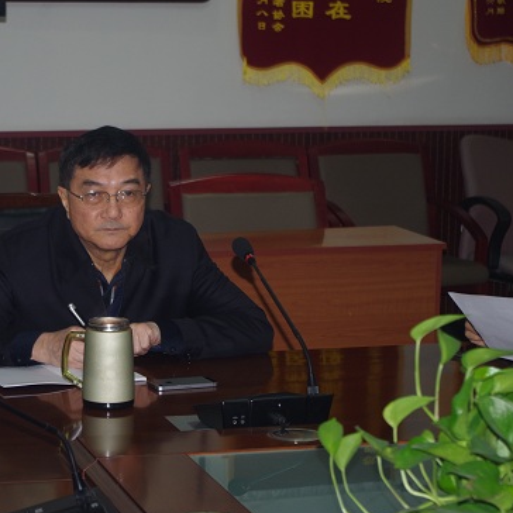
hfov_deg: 16.3
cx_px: 131
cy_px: 259
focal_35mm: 106
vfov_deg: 16.4
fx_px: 1777
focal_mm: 55
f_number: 5.6
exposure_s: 1/40
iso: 400
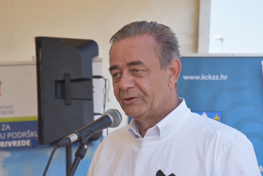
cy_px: 88
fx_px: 877
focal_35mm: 120
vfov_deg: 11.4
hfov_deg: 17.1
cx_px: 132
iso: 2000
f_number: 13
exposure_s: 1/640
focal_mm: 120
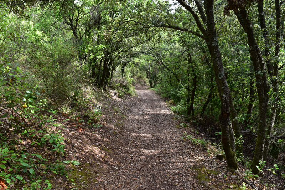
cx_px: 142
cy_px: 95
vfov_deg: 47.9
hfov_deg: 67.4
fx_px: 214
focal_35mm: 27
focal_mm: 18
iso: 400
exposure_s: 1/160
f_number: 8
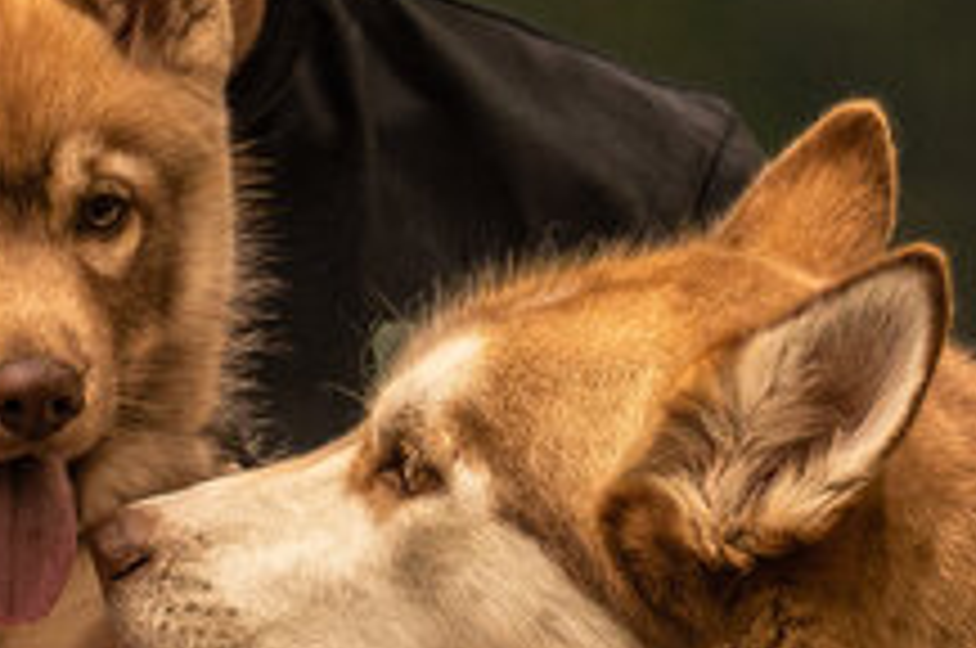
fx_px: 29994
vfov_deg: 1.2
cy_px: 472
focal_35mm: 1108
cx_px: 904
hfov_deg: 1.9
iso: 5000
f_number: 5
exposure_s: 1/400
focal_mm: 200
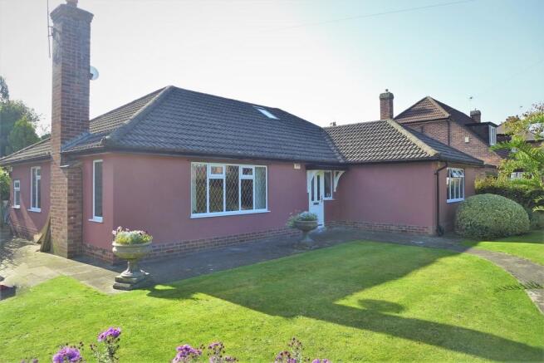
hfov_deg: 73.7
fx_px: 363
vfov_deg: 53.2
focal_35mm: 24
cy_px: 182
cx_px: 272
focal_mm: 4.7
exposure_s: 1/500
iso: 80
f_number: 2.8
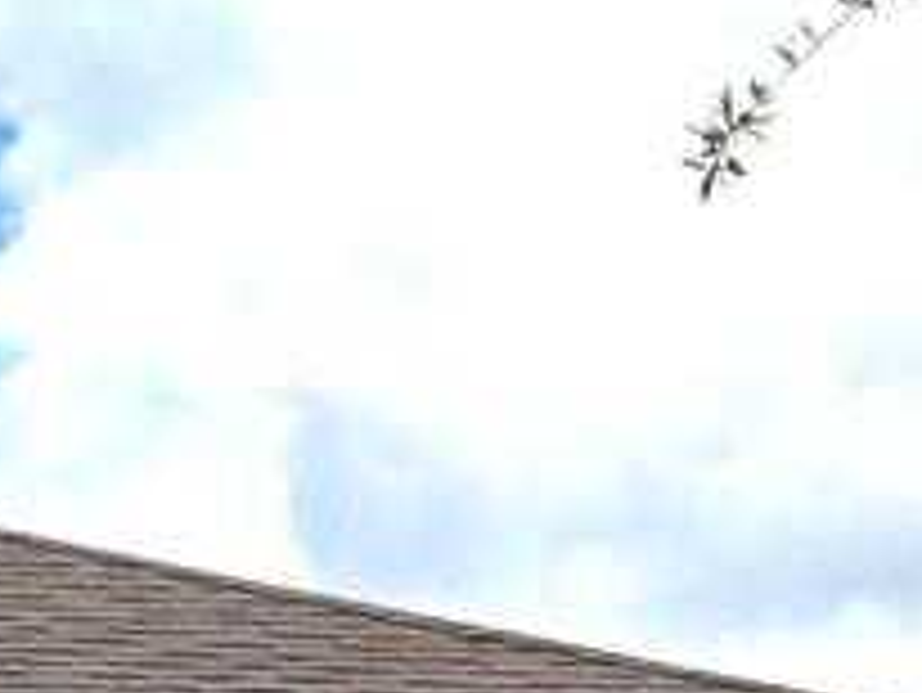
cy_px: 1863
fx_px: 4984
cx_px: -648
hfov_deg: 10.1
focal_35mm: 187
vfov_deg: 7.3
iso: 125
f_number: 1.78
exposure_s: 1/4167
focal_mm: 6.76
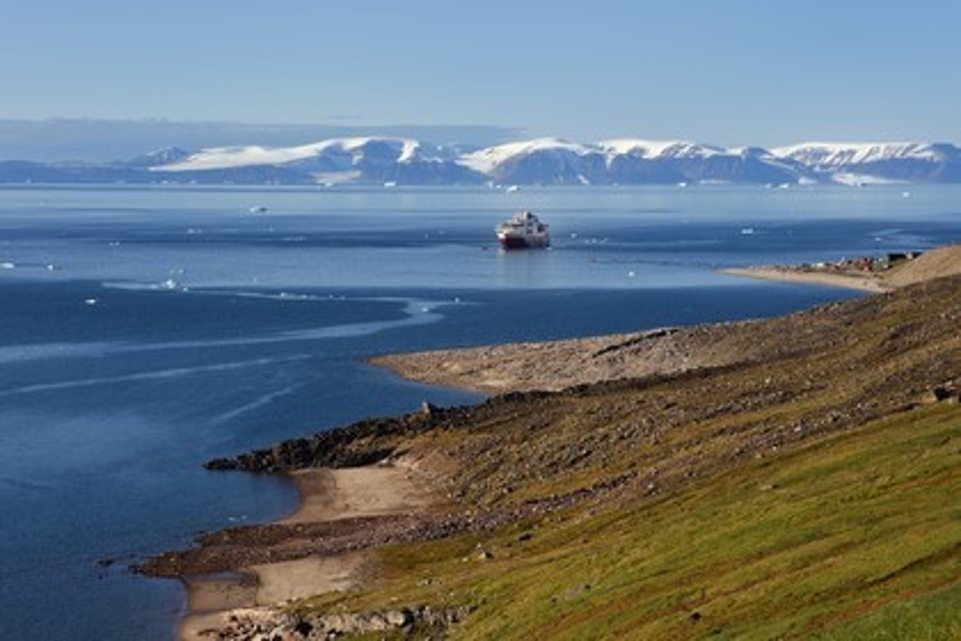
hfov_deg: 19.5
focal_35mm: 105
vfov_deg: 13.0
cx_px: 480
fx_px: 2803
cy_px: 320
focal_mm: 105
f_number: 11
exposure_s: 1/400
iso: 200
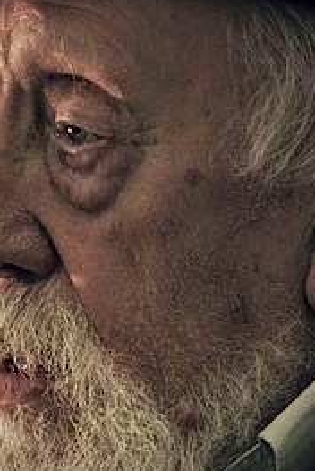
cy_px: 265
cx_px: 56
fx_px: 4149
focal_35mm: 317
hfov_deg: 4.3
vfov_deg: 6.5
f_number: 4.8
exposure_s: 1/40
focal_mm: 116
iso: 400
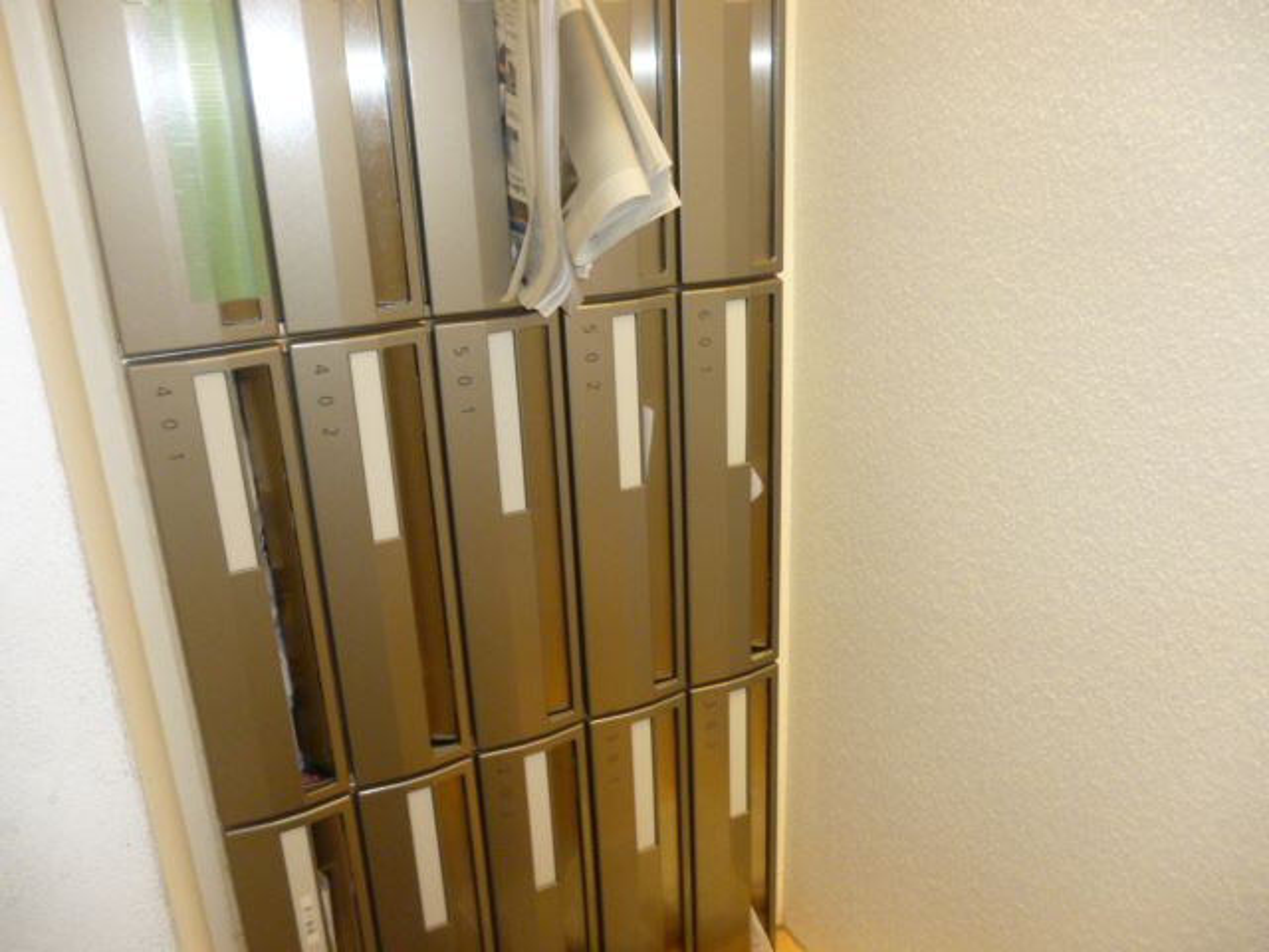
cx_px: 634
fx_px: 1026
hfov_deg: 63.4
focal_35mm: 28
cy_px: 476
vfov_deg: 49.7
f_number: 3.1
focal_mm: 5
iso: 400
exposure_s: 1/60
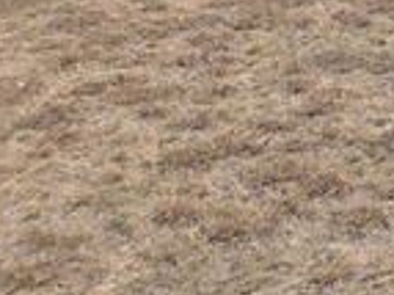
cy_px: -358
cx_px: 763
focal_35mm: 103
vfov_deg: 12.1
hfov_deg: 15.6
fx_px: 1171
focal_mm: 6.25
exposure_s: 1/5778
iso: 80
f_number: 1.7
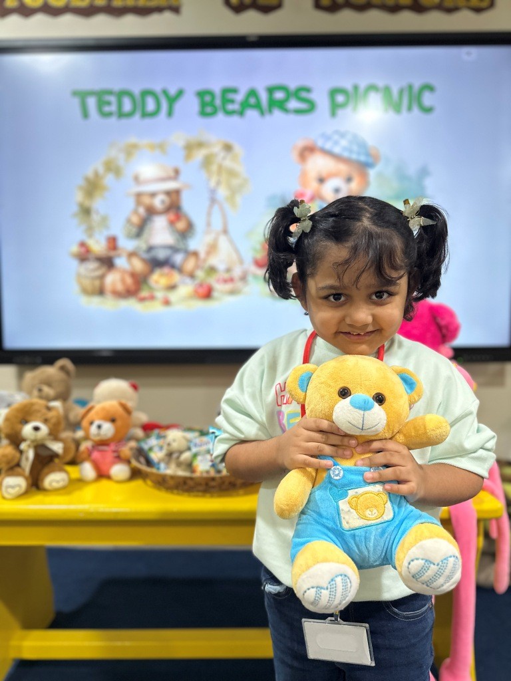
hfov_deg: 56.8
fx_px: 472
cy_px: 340
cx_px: 256
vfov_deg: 71.6
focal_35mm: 24
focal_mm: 6.86
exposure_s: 1/90
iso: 200
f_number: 1.78
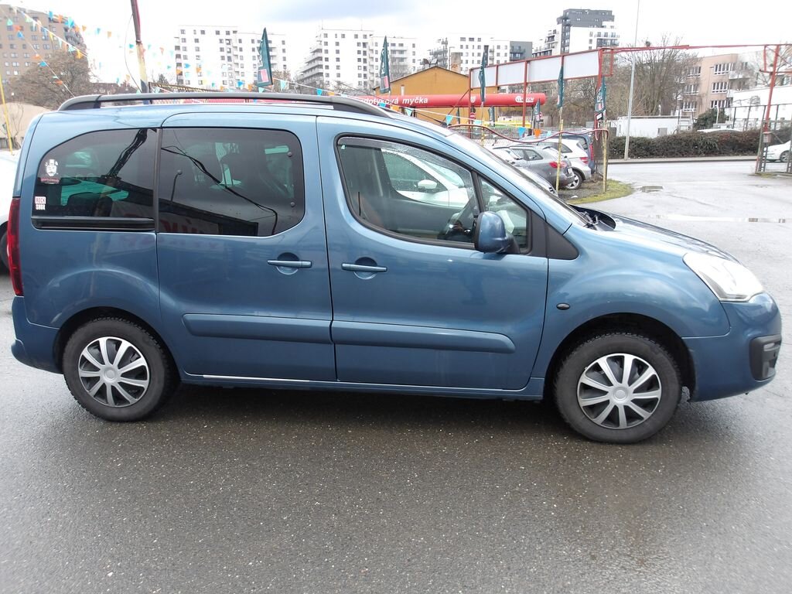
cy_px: 297
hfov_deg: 65.3
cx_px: 396
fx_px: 618
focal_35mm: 27
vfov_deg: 51.4
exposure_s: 1/171
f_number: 3
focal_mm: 4.9
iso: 100
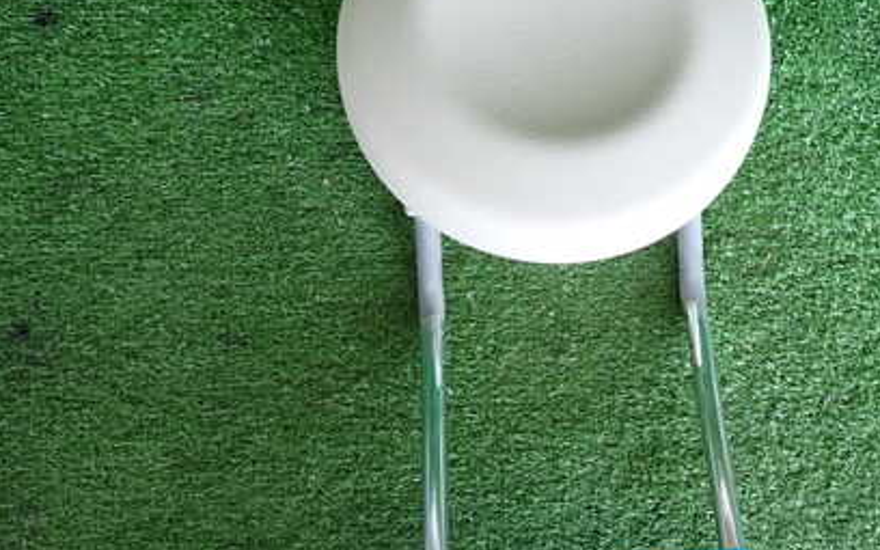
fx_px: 935
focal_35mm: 39
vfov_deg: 32.7
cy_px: 248
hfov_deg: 49.7
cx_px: 572
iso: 200
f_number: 2
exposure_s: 1/125
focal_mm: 4.5
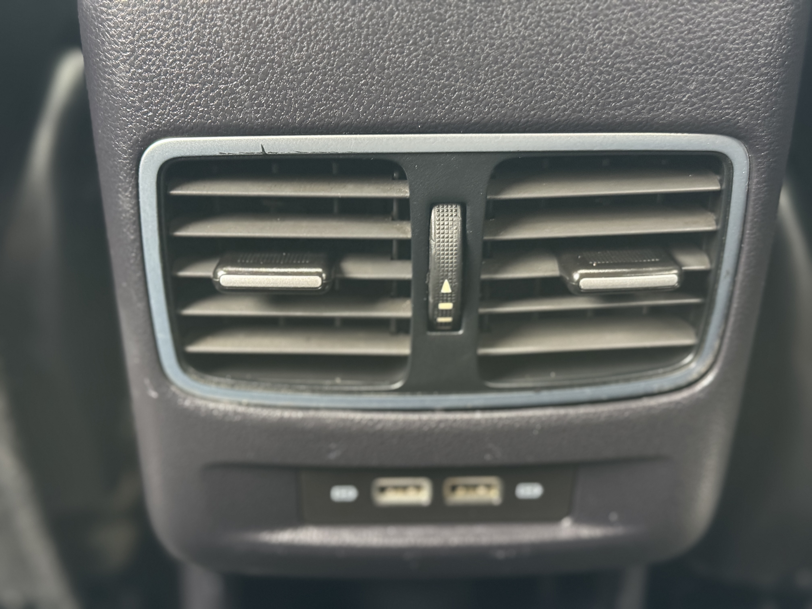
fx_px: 1126
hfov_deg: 39.7
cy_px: 304
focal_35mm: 48
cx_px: 406
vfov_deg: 30.3
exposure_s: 1/30
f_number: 1.78
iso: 500
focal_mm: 6.76
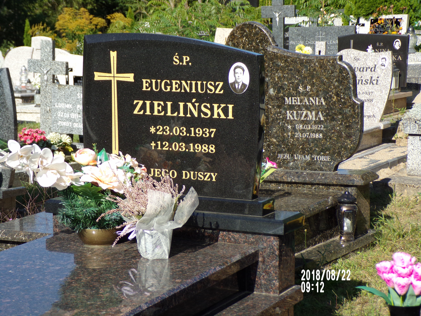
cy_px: 158
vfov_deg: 17.2
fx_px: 1046
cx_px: 210
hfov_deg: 22.8
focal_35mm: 86
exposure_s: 1/480
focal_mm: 15.4
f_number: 4.3
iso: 80
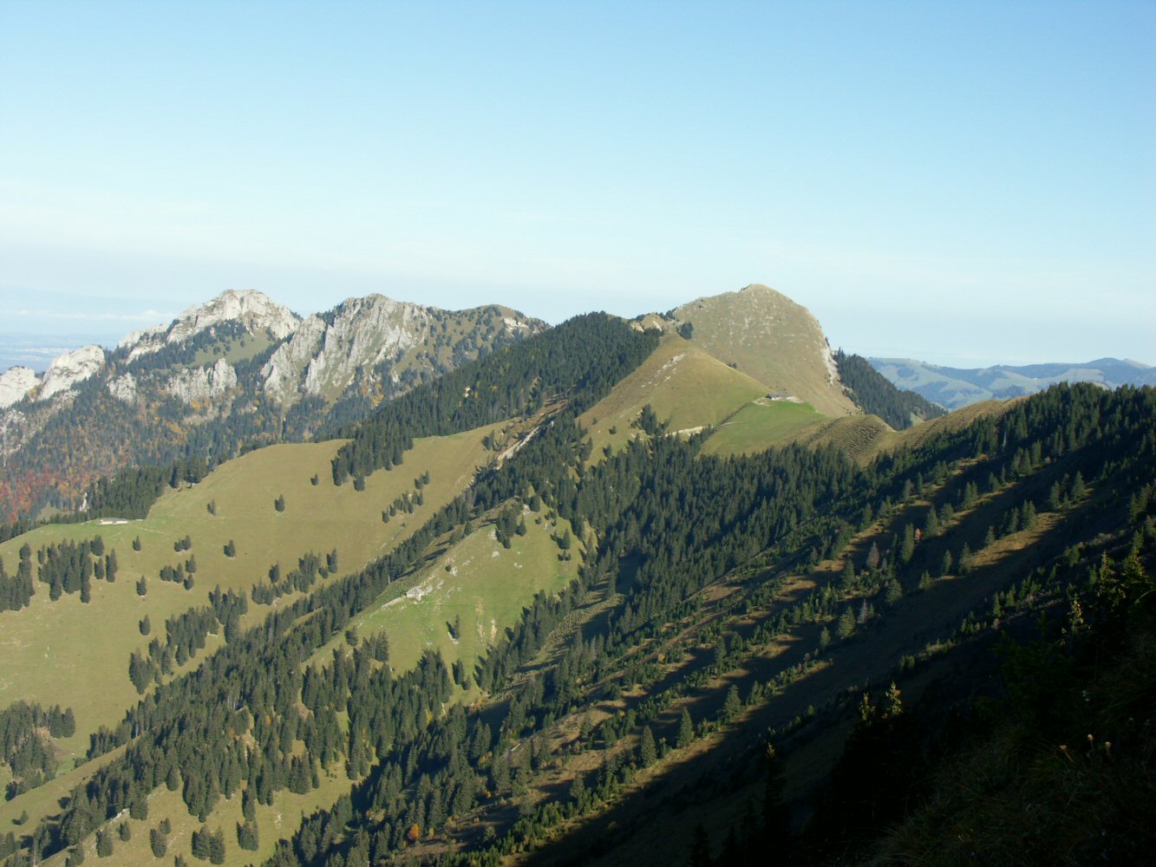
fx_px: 1670
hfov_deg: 38.2
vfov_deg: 29.1
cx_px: 578
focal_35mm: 50
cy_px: 434
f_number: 6.3
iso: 64
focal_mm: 12.74
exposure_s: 1/320
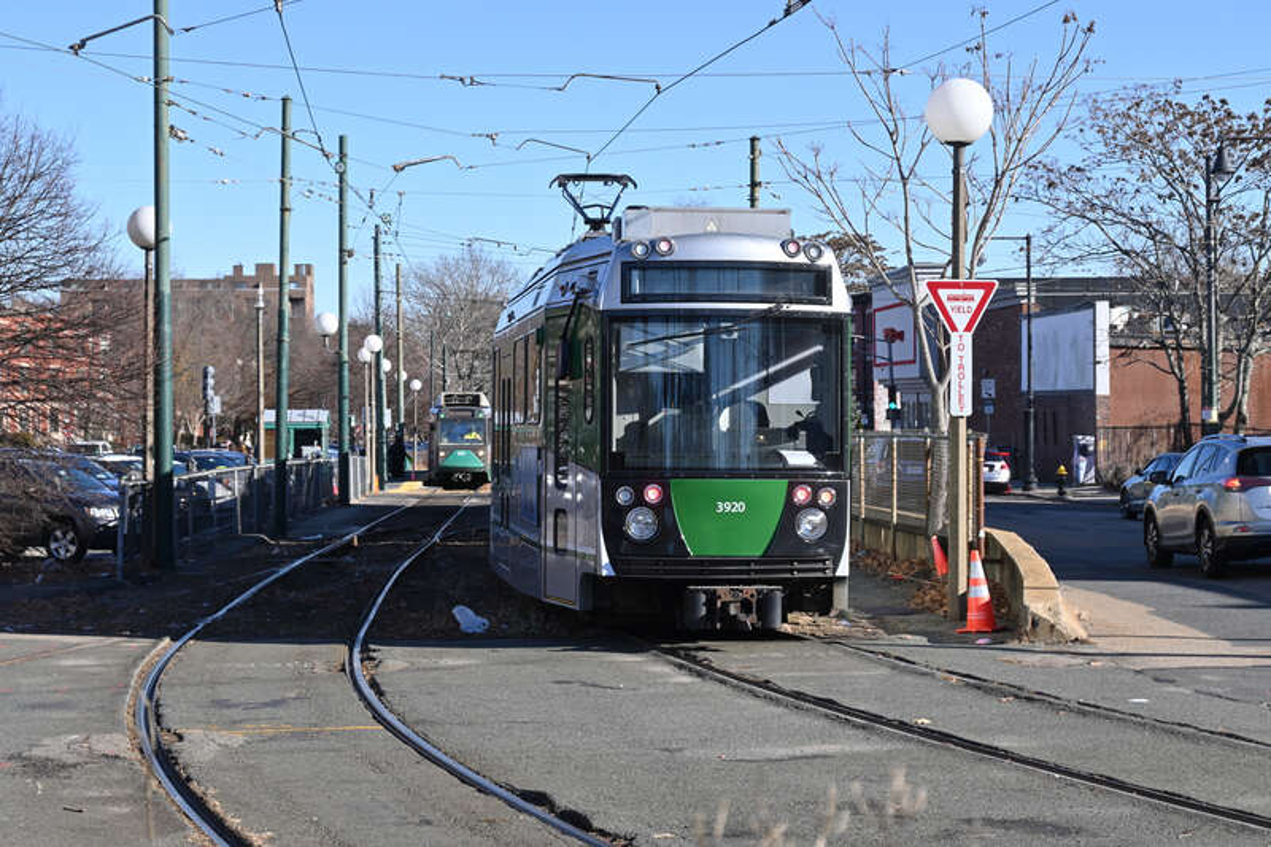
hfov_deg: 28.7
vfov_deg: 19.3
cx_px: 636
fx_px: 2488
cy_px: 424
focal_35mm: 70
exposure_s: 1/250
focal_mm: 47
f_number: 8
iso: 100
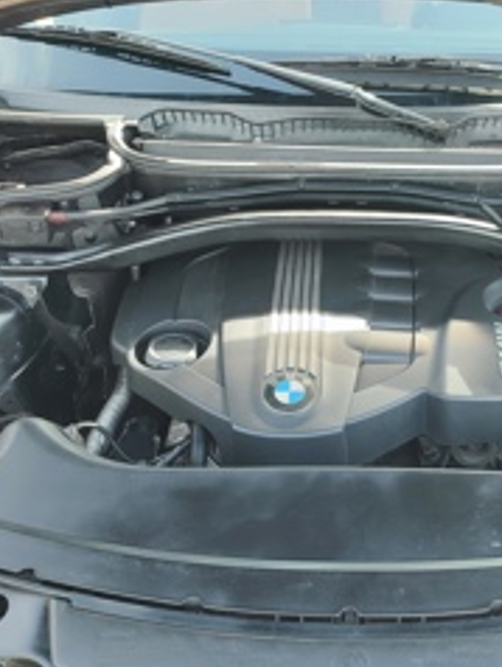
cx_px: 345
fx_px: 811
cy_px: 342
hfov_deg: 34.0
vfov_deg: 44.7
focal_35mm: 42
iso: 83
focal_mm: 6.04
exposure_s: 1/100
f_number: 1.9
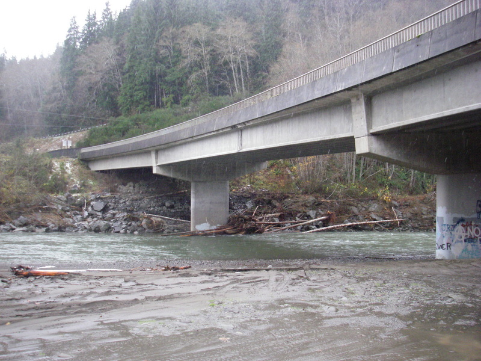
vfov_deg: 37.7
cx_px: 240
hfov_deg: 49.0
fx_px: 528
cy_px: 180
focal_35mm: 38
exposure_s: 1/40
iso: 400
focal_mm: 6.3
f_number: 3.3
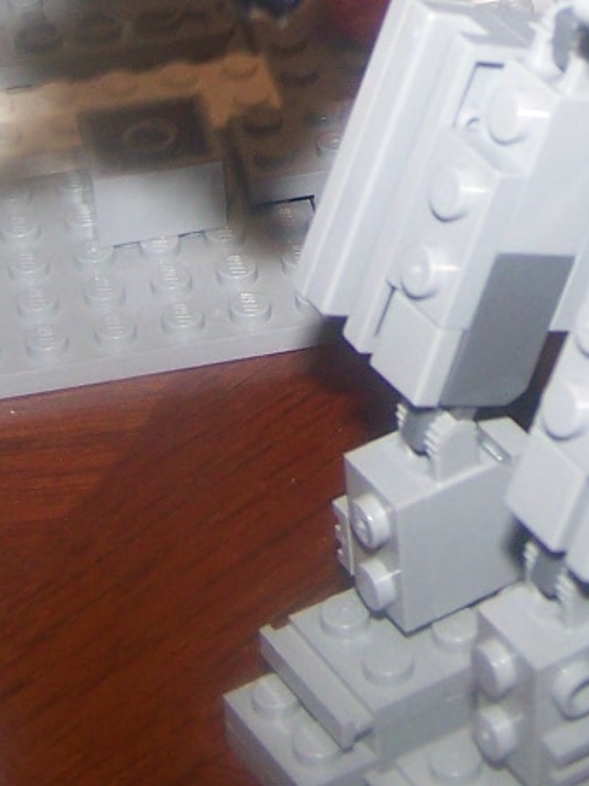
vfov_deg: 15.4
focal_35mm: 125
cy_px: -76
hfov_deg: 11.7
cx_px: 589
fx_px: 2837
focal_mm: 6.3
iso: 80
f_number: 2.8
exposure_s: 1/60
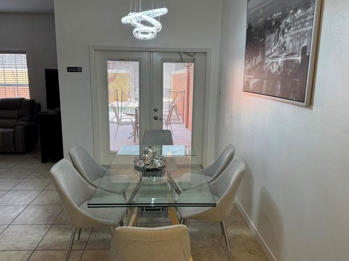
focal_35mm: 27
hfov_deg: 65.4
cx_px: 169
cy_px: 131
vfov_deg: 51.3
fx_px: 272
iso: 125
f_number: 1.78
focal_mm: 6.76
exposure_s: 1/120
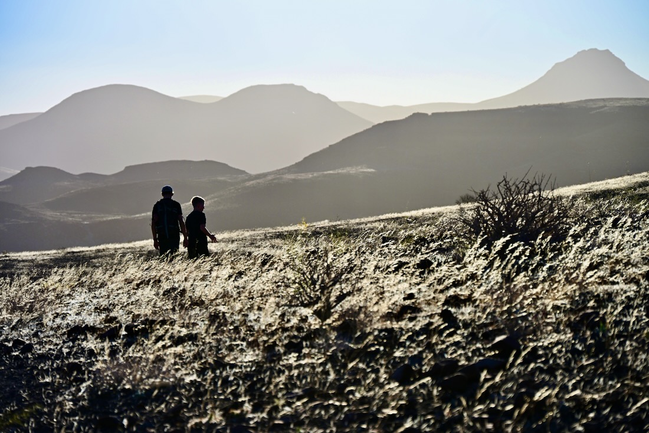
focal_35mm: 130
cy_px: 216
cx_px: 324
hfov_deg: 15.8
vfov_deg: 10.6
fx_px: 2344
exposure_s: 1/640
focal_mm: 130
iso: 100
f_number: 6.3
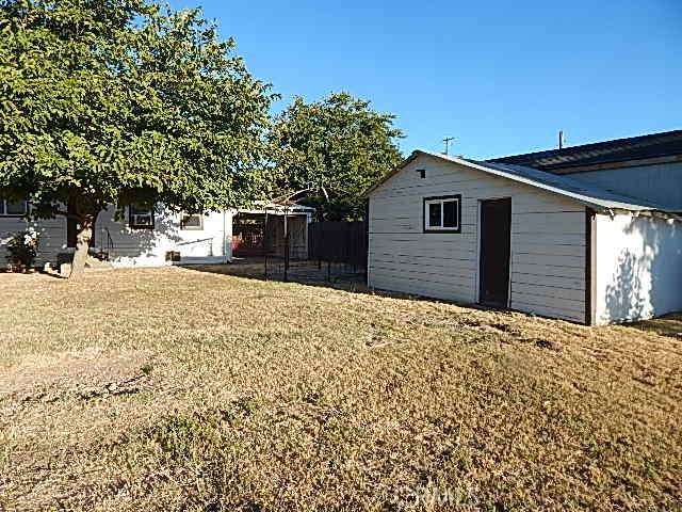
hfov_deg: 76.4
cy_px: 256
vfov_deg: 61.1
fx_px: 433
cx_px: 341
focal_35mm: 22
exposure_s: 1/1000
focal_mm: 4
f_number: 3
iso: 125
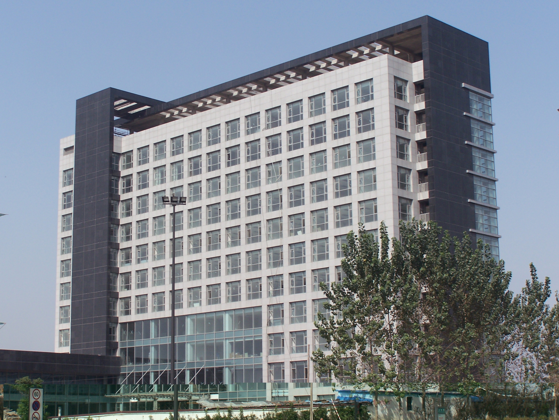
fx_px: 1082
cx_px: 280
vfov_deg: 21.9
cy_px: 210
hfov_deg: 29.0
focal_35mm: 67
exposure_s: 1/640
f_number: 4.5
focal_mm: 11.1
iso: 80
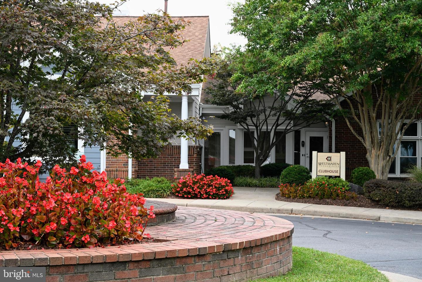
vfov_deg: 20.3
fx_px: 785
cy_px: 141
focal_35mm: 67
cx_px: 211
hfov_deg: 30.1
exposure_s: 1/80
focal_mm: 67
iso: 500
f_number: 8
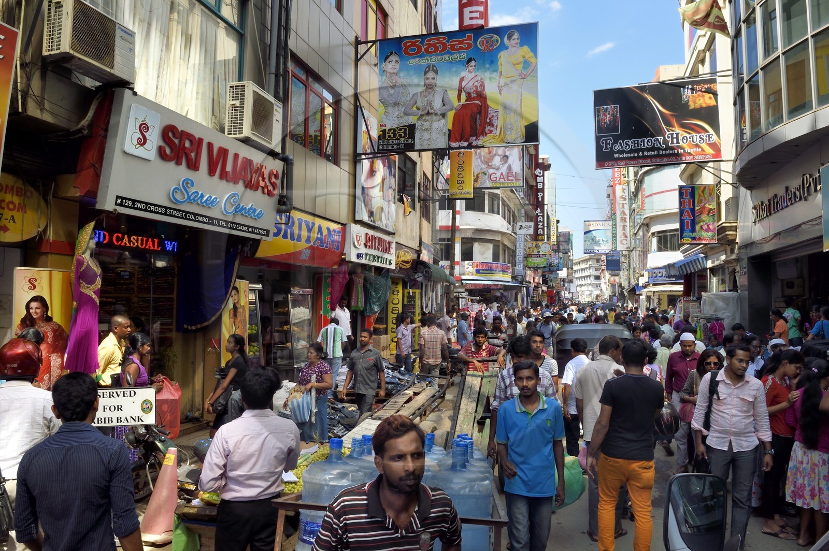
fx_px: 552
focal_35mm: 24
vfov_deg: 53.1
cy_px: 276
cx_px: 414
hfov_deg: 73.8
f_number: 20
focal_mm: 24
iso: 800
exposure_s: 1/160
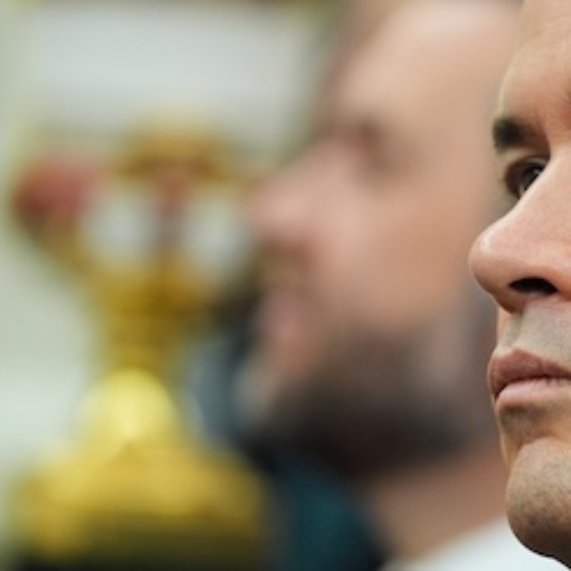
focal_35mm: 319
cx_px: 687
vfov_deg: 5.5
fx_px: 5953
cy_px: 287
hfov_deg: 5.5
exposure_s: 1/250
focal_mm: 132
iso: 2500
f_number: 2.8
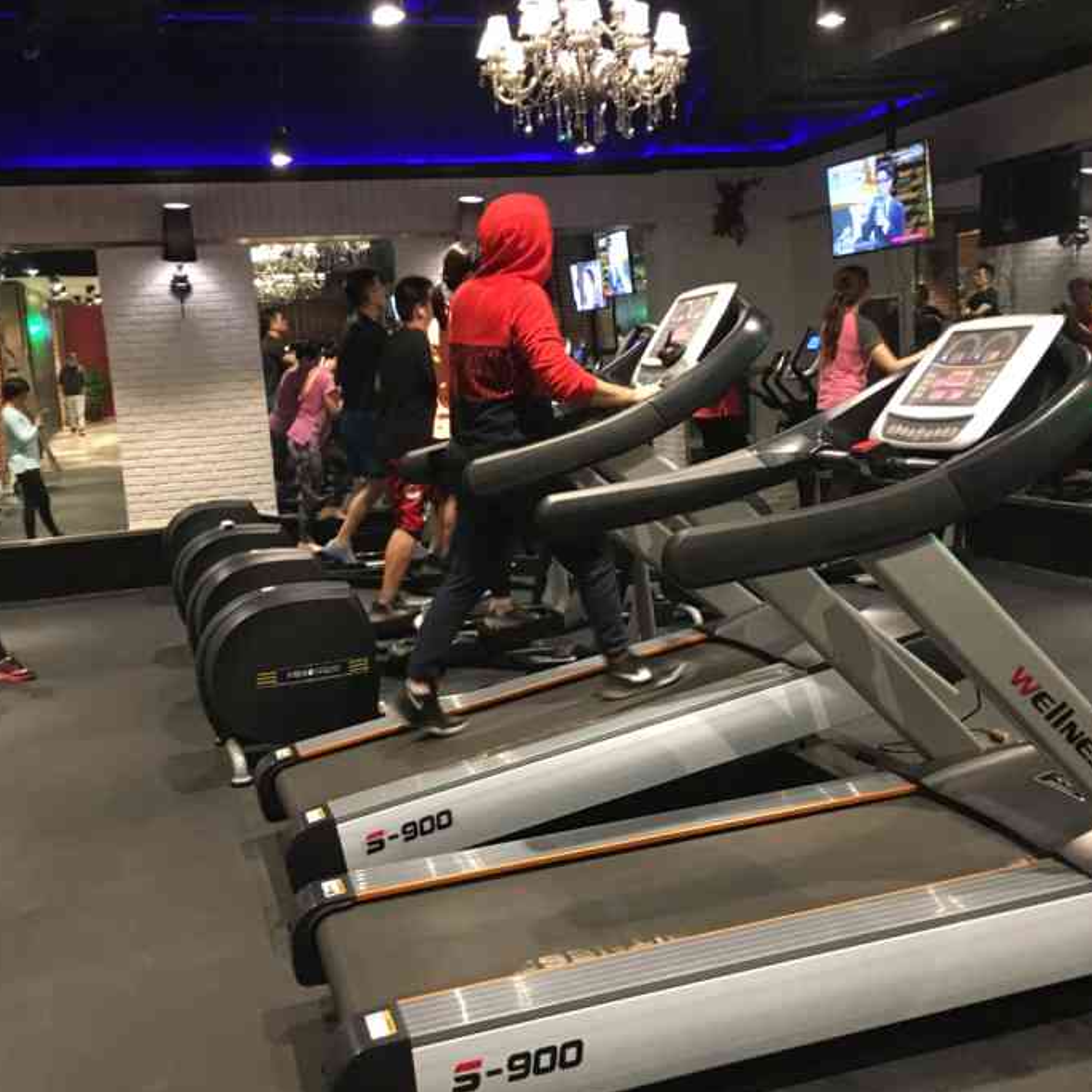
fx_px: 1249
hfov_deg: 47.2
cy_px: 565
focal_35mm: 35
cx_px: 548
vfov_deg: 47.2
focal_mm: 4.15
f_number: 2.2
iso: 100
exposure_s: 1/8
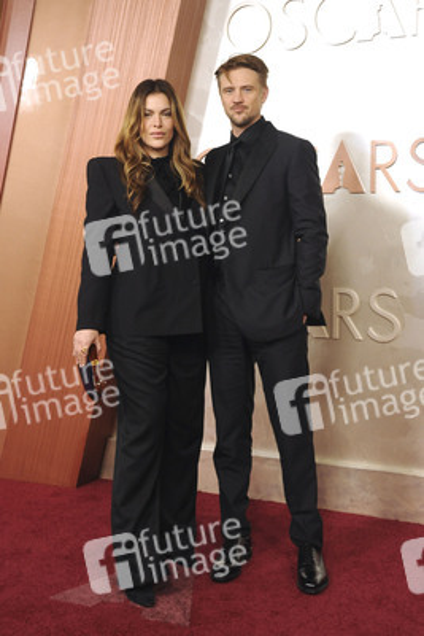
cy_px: 318
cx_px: 212
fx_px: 847
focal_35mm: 48
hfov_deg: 28.1
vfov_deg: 41.1
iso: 2500
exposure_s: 1/160
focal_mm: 48
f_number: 7.1
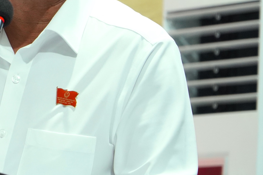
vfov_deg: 3.5
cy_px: -2
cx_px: -37
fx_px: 2858
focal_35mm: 391
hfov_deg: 5.3
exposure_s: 1/200
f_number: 4
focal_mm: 105
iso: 1250
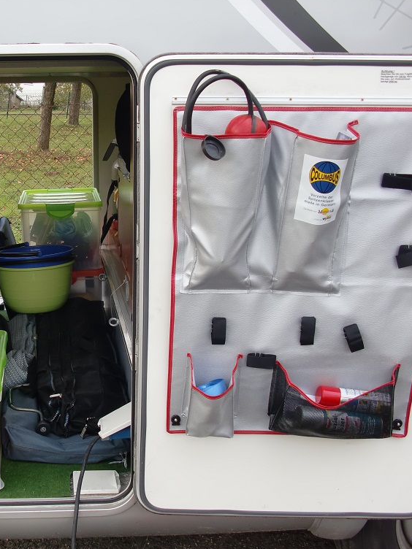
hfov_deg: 29.0
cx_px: 76
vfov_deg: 38.9
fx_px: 778
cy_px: 277
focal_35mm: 49
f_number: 2.8
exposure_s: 1/160
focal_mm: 6.3
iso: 64
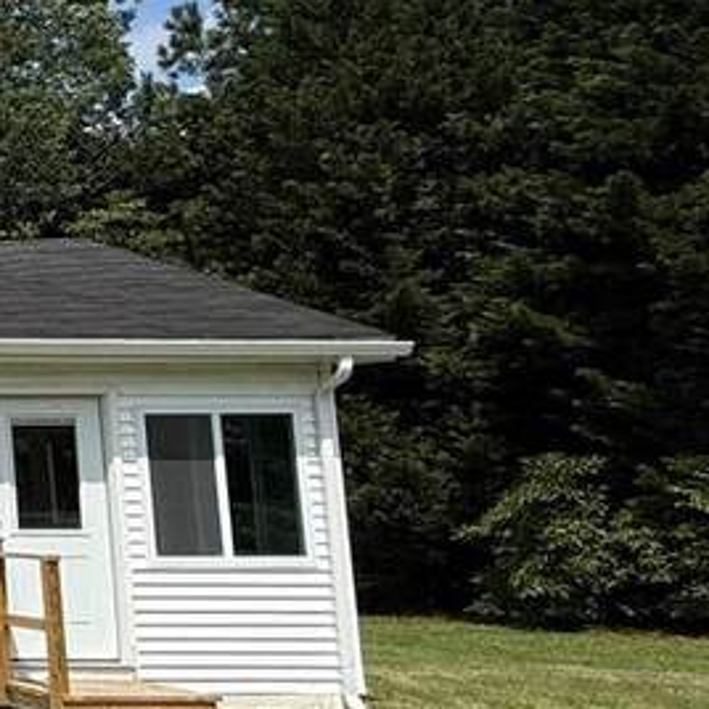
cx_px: -765
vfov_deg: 29.1
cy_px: 333
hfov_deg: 17.9
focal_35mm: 59
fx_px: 1367
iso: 50
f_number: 2.2
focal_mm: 2.22
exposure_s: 1/3460
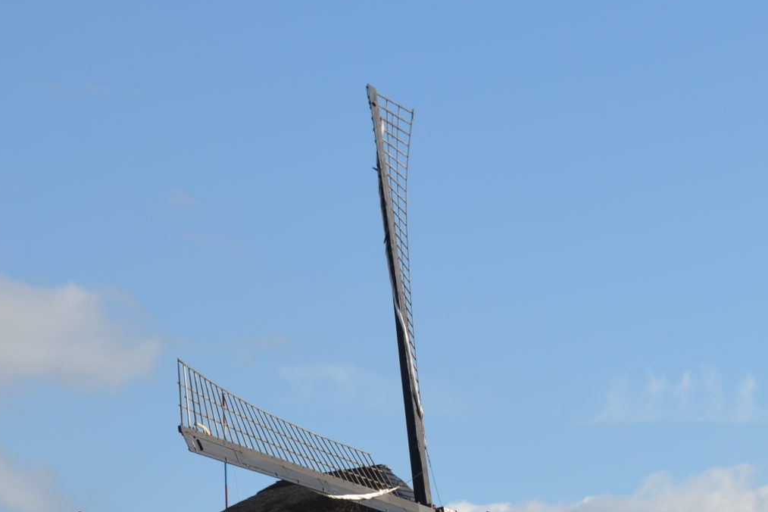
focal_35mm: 189
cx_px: 885
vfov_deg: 7.2
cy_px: 549
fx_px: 4032
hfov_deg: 10.7
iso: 100
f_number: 9
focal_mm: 50
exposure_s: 1/320
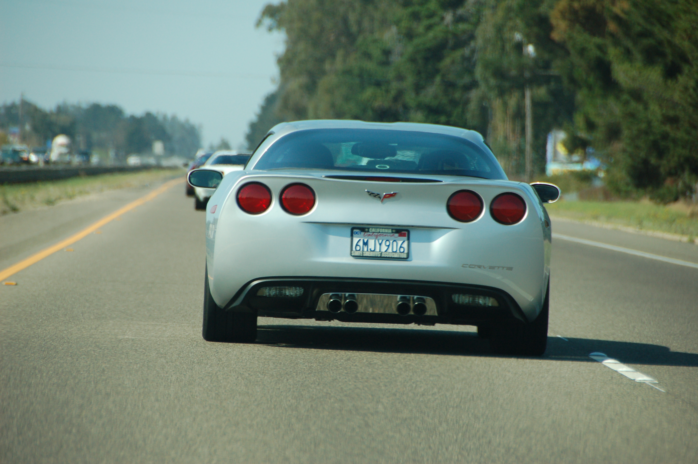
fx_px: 5811
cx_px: 349
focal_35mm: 300
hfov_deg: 6.9
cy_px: 232
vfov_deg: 4.6
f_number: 5.6
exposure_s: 1/1000
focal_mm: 200
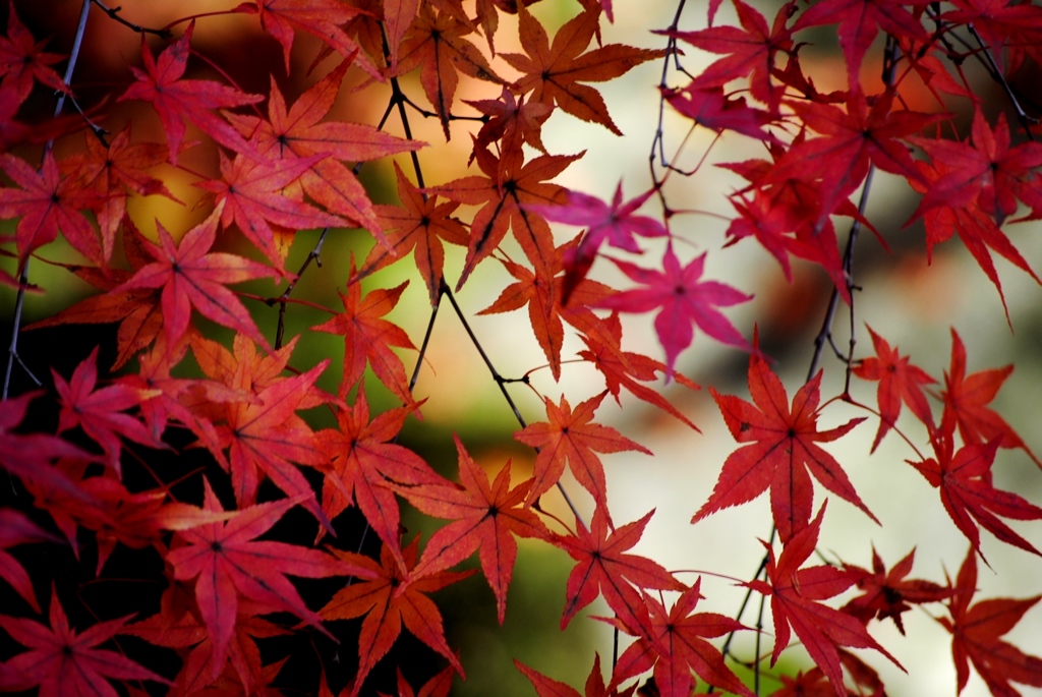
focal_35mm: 300
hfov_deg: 6.9
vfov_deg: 4.6
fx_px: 8692
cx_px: 521
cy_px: 348
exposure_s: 1/60
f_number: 5.6
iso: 100
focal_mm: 200
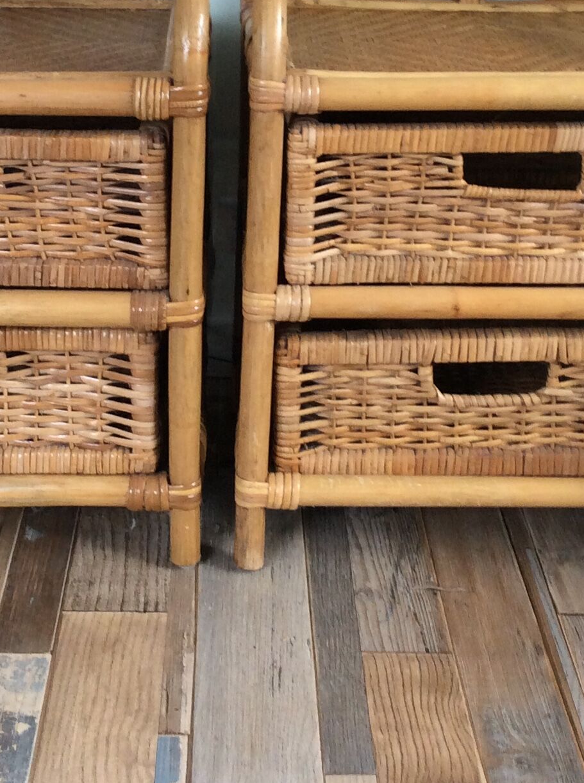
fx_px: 1534
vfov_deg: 28.2
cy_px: 209
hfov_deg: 21.5
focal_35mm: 68
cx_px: 221
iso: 64
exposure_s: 1/25
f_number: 2.4
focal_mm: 3.3
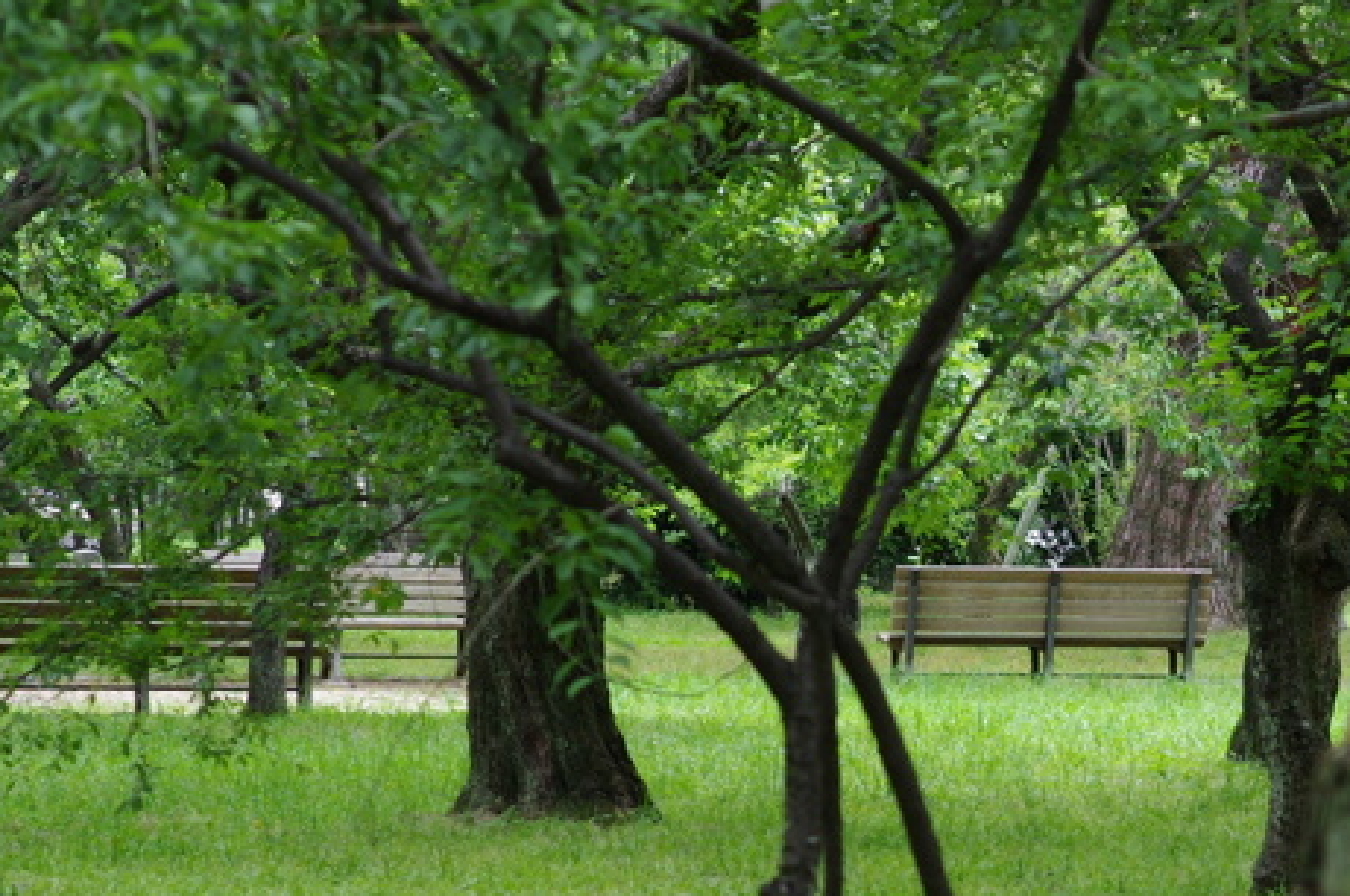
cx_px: 1043
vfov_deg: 5.9
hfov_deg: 8.8
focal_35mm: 233
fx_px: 8725
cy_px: 638
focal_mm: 70
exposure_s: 1/125
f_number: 4
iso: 200
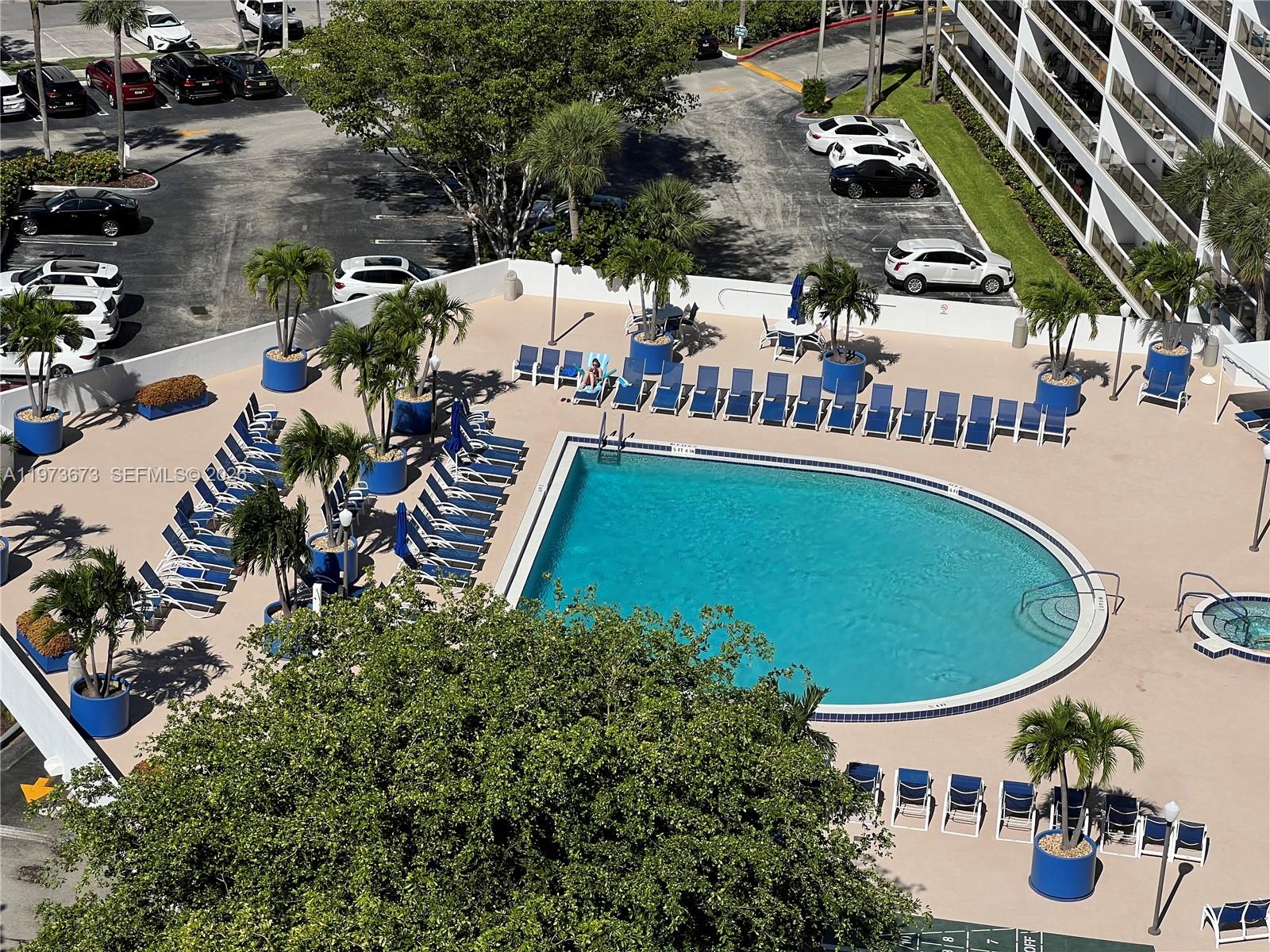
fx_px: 2825
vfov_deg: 19.1
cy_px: 476
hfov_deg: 25.3
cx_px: 635
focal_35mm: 77
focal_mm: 9
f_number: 2.8
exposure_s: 1/2421
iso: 32
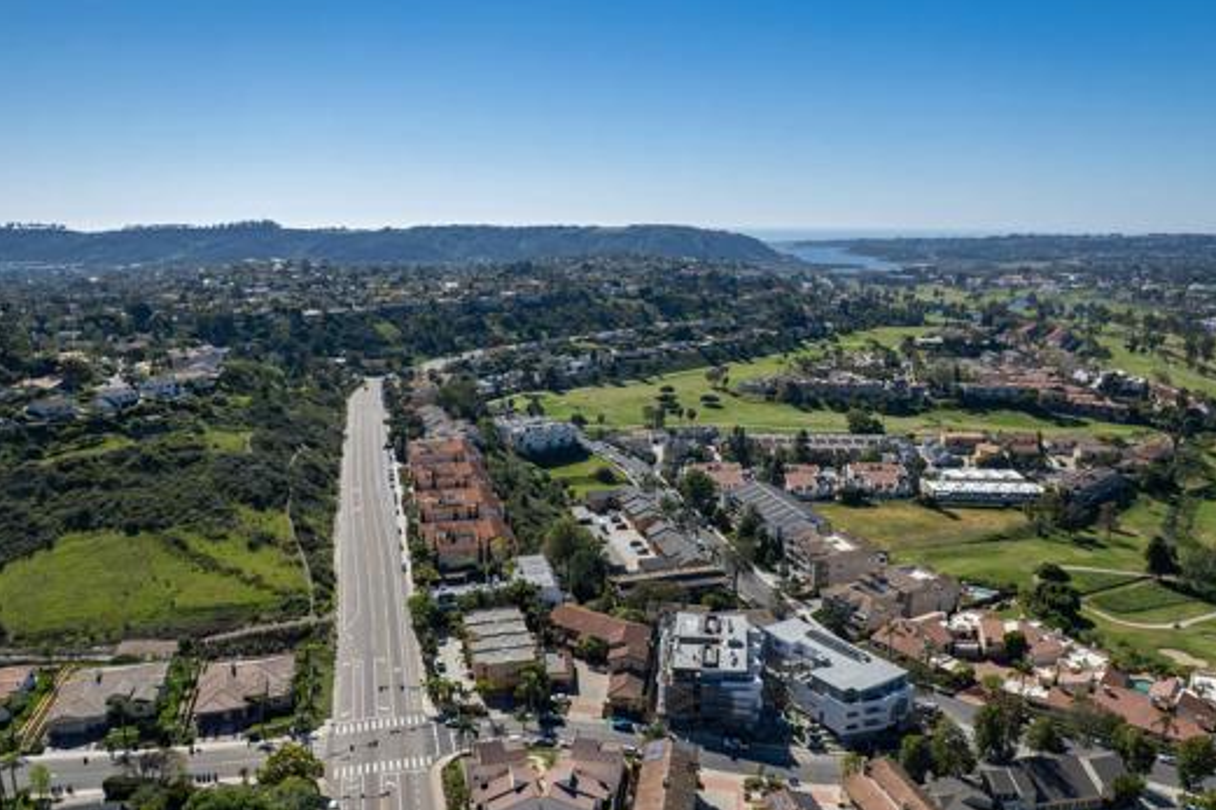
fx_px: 912
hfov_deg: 67.4
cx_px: 626
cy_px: 474
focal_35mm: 27
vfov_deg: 47.7
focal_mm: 8.38
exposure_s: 1/3200
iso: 100
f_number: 2.8
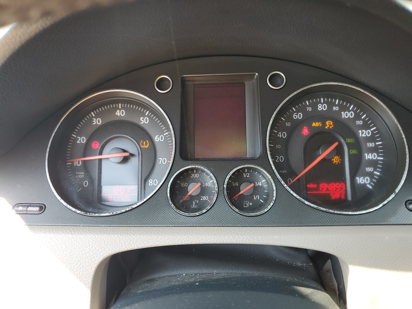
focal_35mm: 26
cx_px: 206
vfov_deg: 53.1
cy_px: 154
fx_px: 309
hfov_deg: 67.3
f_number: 1.5
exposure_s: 1/120
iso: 58
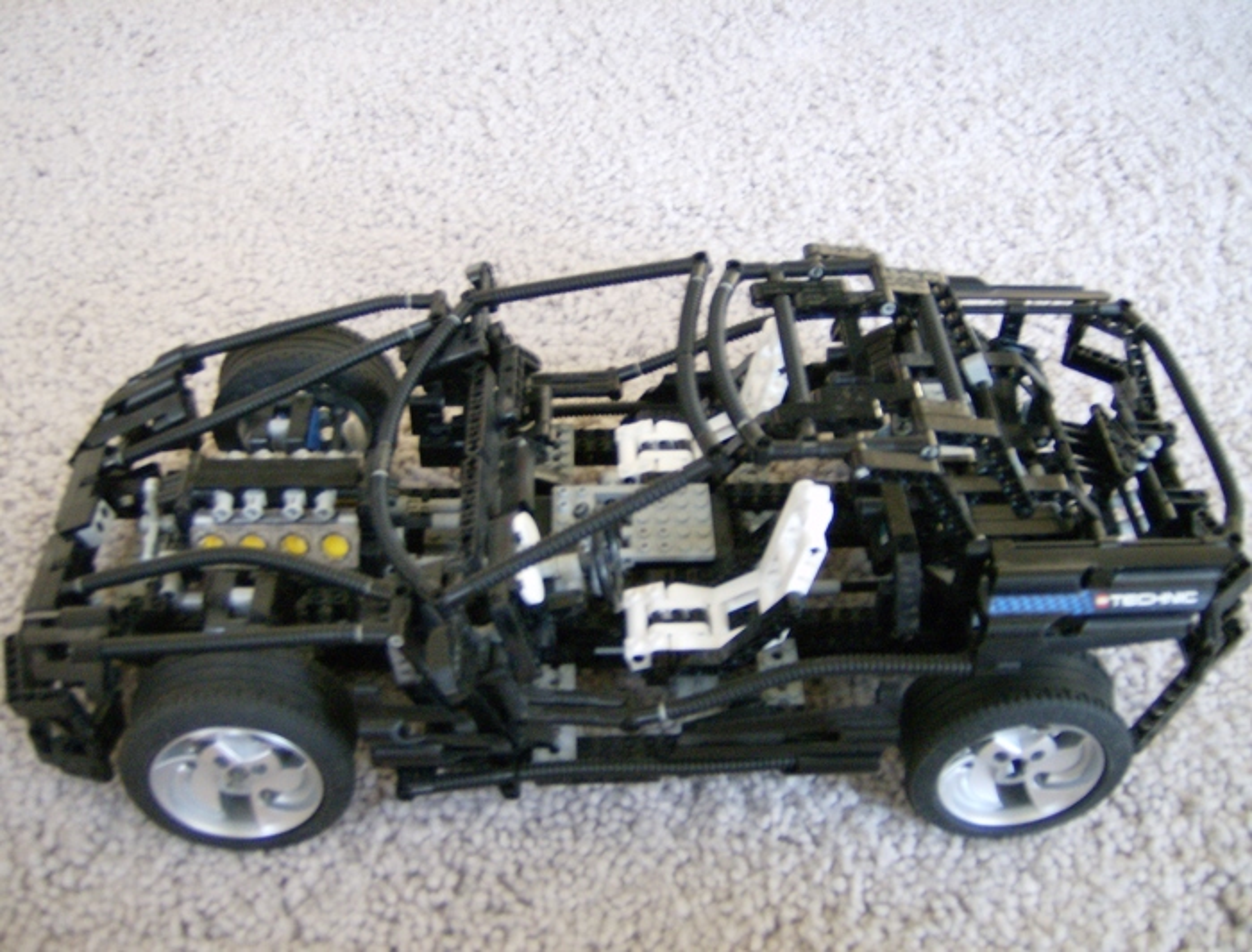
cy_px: 476
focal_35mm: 36
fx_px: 1308
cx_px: 626
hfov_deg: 51.1
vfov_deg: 40.0
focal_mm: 6
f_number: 2.8
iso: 200
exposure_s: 1/10.4
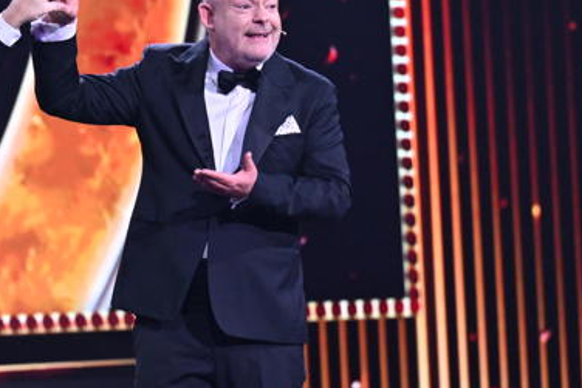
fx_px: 8895
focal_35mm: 550
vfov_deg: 2.5
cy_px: 193
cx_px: 144
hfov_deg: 3.7
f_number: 3.5
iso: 3200
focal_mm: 200
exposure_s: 1/125
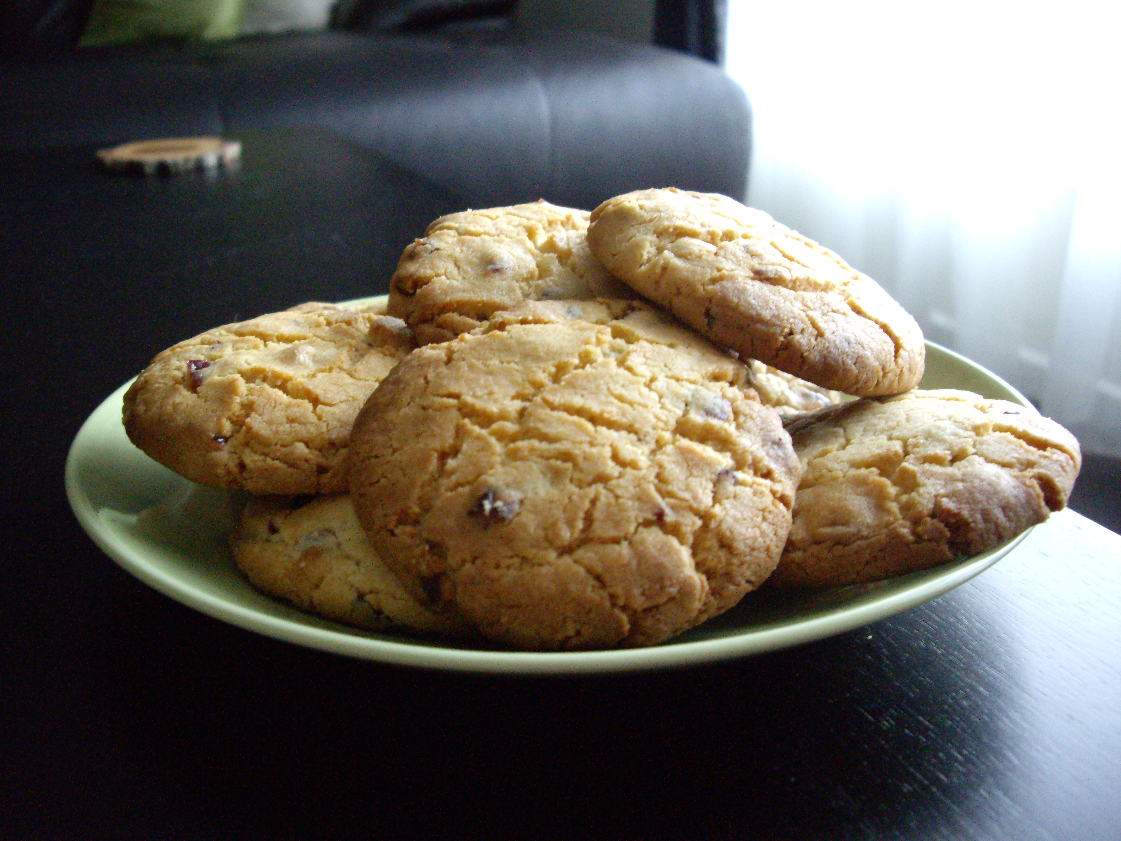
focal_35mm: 38
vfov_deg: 37.7
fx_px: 1231
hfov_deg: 49.0
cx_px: 560
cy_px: 420
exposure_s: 1/15
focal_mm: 7.9
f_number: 2.8
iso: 800
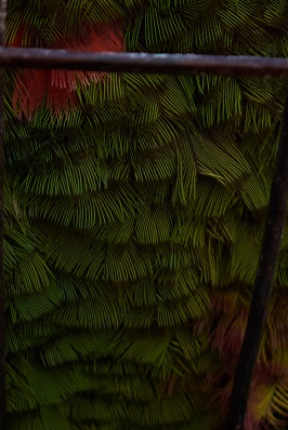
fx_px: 2842
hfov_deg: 5.8
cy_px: -136
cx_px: 91
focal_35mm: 237
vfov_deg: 8.5
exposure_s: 1/1000
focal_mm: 35
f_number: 4.5
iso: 400
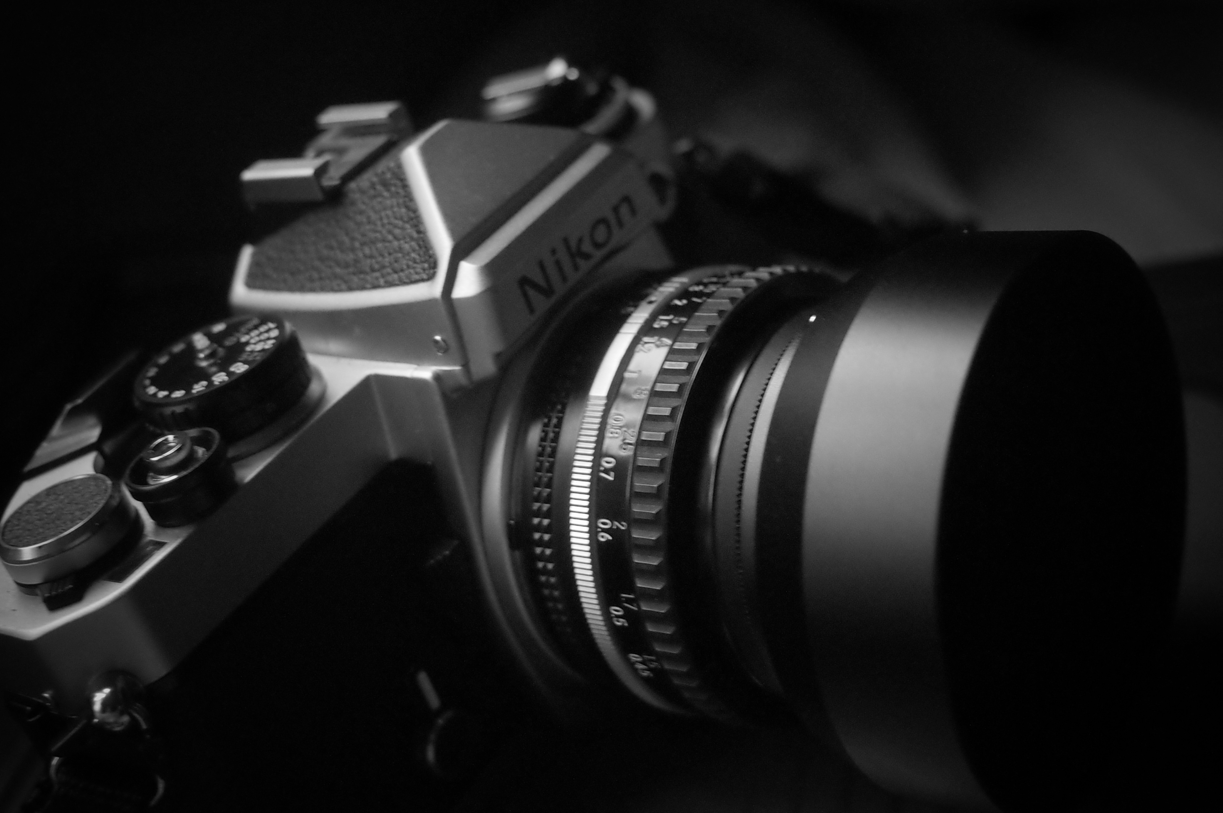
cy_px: 406
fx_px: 1595
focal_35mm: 47
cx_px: 612
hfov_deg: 41.9
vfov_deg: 28.6
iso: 1600
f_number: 2.8
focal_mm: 18.3
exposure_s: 1/40
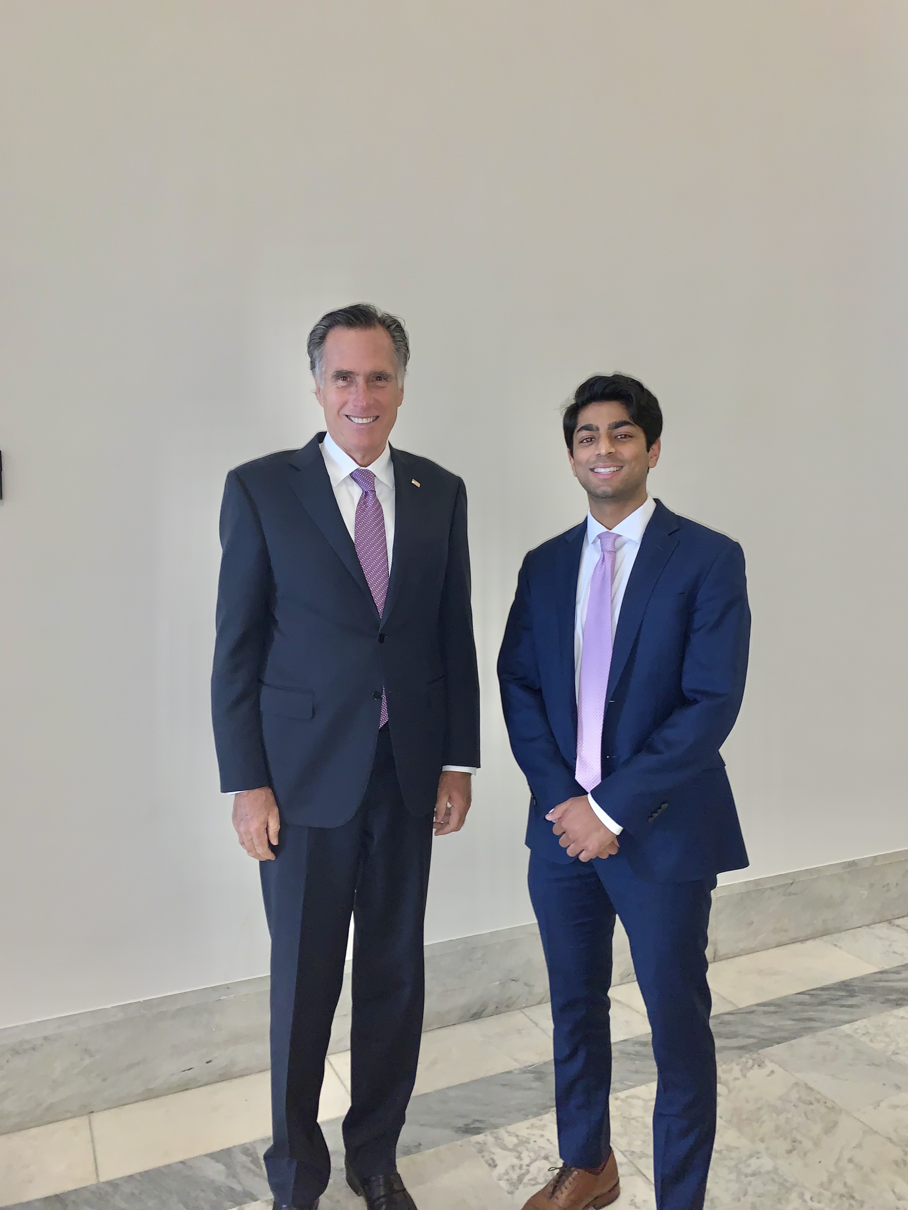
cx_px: 454
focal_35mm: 26
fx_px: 909
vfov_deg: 67.3
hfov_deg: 53.1
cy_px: 605
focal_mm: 4.25
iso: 100
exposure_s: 1/15
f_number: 1.8
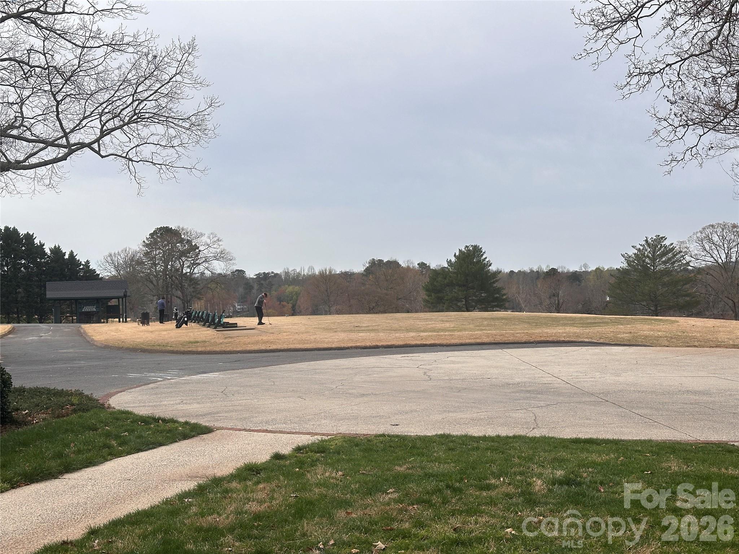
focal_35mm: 48
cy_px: 277
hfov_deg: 39.7
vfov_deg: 30.3
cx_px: 370
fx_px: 1025
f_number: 1.78
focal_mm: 6.86
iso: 64
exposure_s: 1/3472
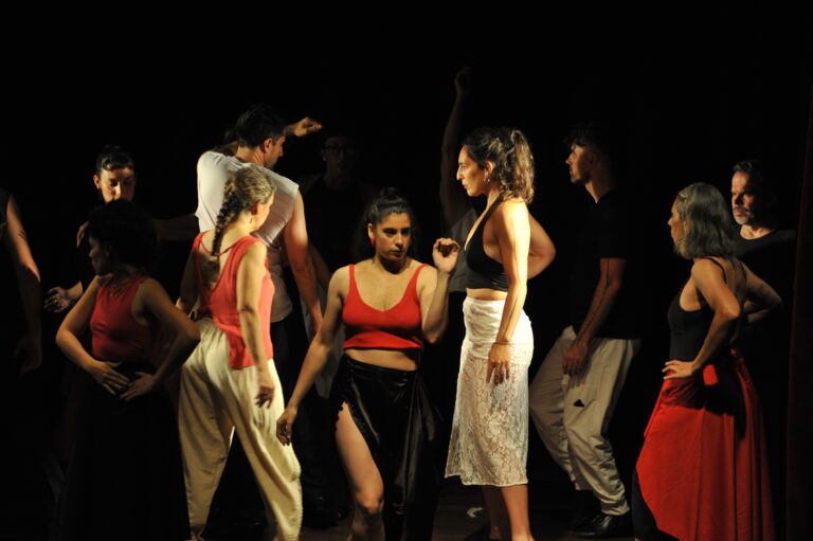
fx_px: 4062
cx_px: 406
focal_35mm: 180
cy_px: 270
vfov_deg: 7.6
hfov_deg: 11.4
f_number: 4
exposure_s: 1/100
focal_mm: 180
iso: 1600
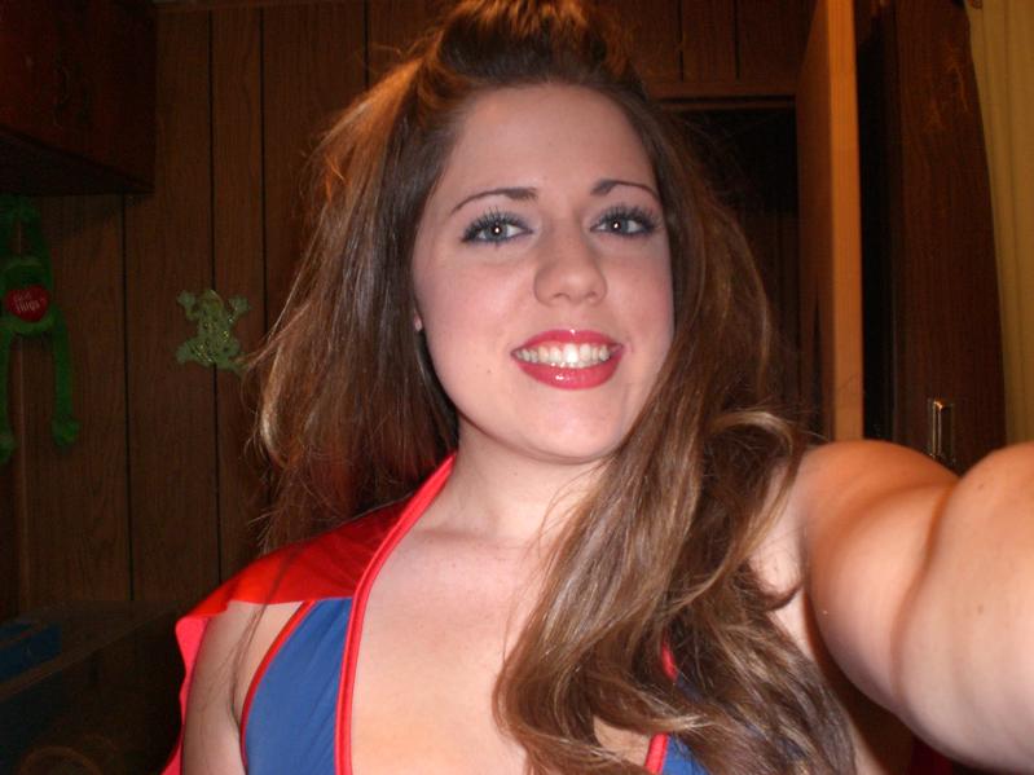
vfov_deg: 37.7
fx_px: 1135
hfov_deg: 49.0
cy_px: 388
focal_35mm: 38
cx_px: 517
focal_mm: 6.3
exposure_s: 1/60
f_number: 3.1
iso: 200
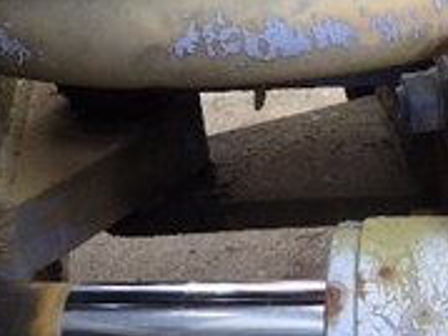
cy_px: 248
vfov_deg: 19.5
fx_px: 970
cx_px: 448
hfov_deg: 24.8
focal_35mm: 75
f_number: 3.5
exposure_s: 1/60
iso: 125
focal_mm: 5
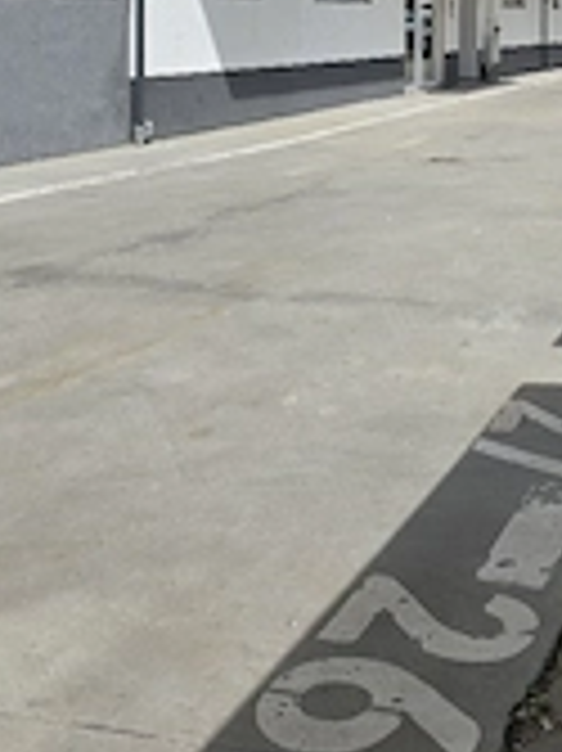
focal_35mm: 55
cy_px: 9
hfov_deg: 25.7
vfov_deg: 32.3
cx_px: 504
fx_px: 1192
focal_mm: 6.3
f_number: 1.7
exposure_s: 1/1429
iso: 12
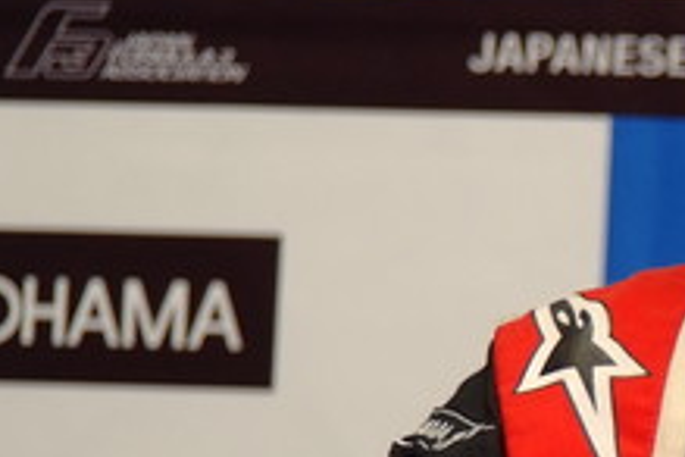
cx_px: 938
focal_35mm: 618
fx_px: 11758
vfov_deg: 2.2
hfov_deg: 3.3
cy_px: 160
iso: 400
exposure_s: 1/125
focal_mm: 125
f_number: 5.6
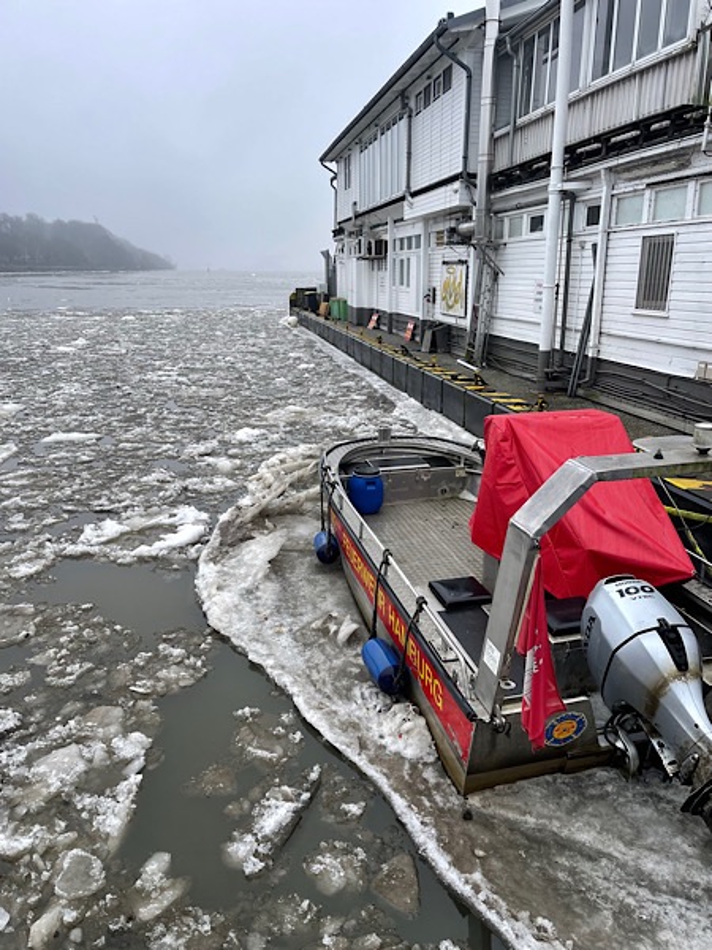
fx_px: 686
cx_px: 356
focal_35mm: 25
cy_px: 475
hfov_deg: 54.9
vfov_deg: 69.4
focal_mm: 5.1
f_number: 1.6
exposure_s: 1/121
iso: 80
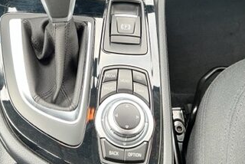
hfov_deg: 36.2
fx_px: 368
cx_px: 71
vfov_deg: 24.7
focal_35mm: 54
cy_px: 30
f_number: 1.5
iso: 100
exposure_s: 1/53
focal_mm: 5.7
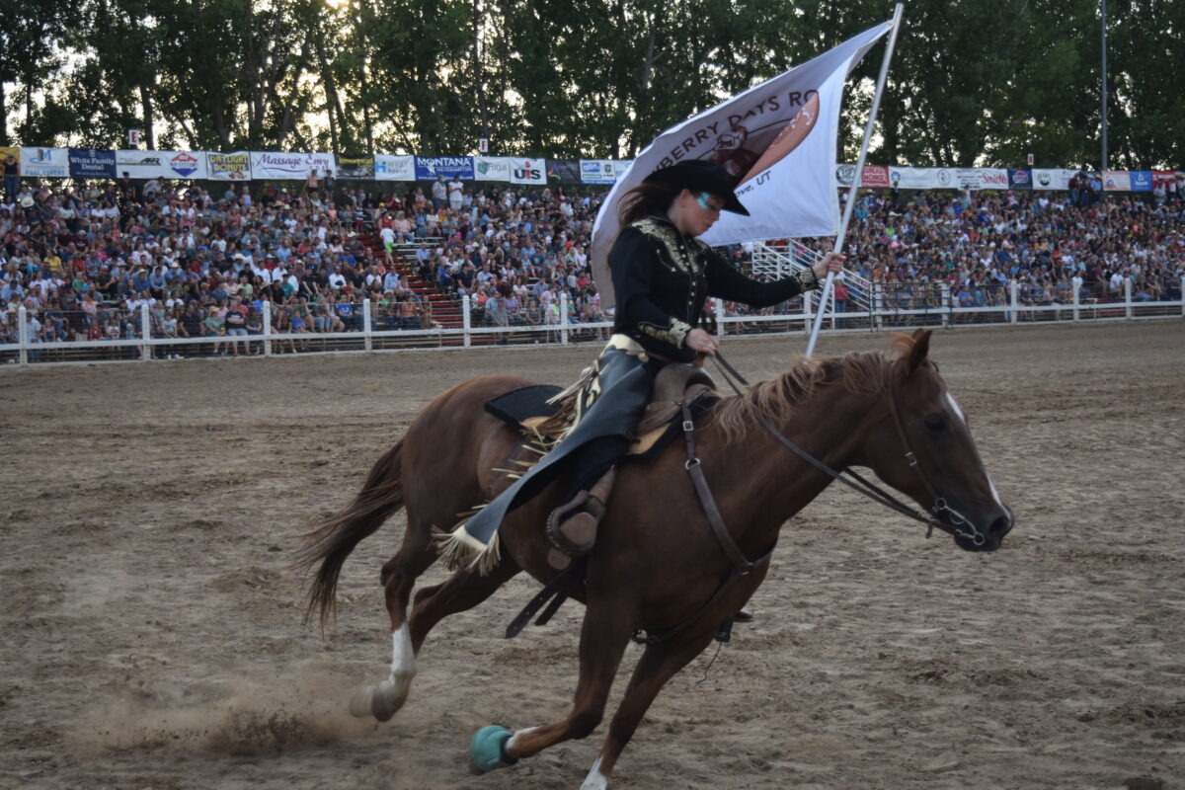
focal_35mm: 54
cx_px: 592
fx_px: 1777
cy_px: 395
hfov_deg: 36.9
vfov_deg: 25.1
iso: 720
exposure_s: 1/1000
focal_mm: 36
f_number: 4.8
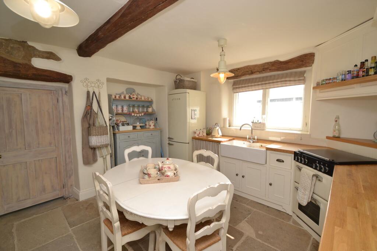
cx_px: 188
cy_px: 126
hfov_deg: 100.4
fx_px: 157
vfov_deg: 77.3
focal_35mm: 15
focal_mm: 10
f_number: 5.6
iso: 220
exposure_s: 1/125
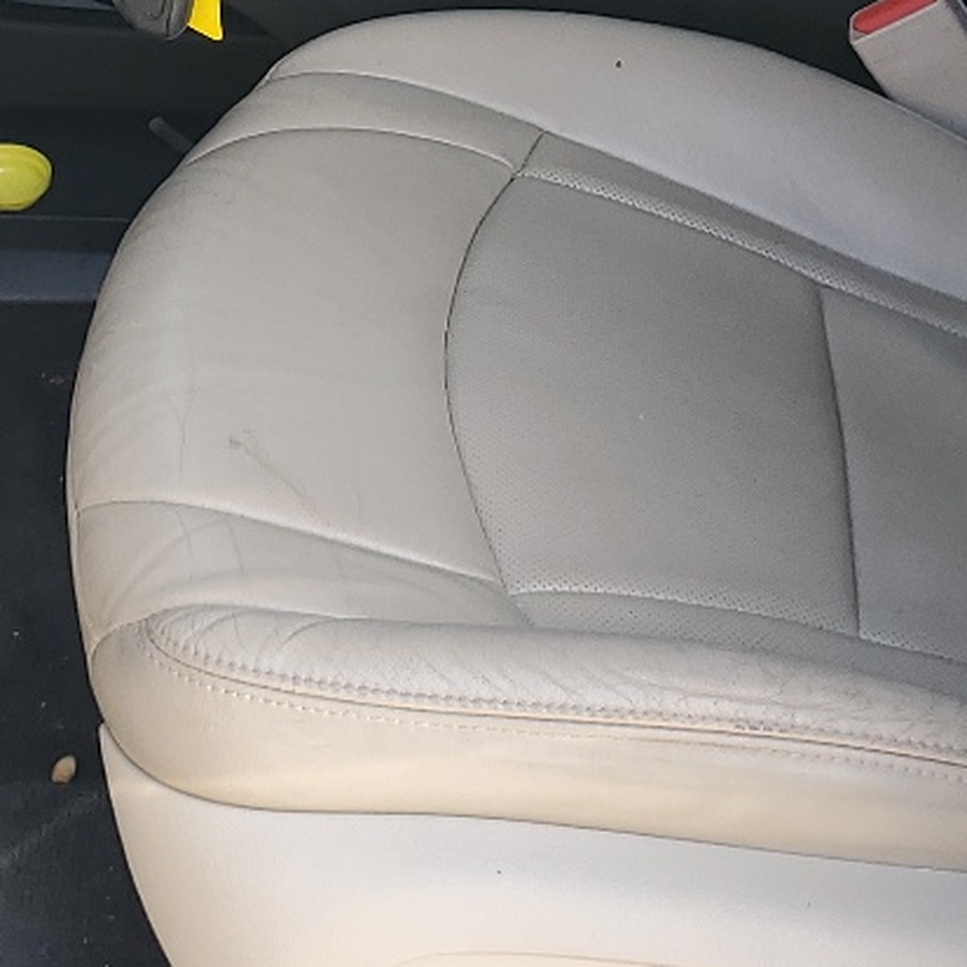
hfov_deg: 19.4
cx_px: 236
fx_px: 2813
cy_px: -44
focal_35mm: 89
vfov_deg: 18.9
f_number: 1.5
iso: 50
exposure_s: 1/286
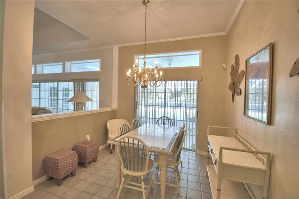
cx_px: 150
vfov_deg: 77.2
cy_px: 100
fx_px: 124
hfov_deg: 100.4
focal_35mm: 15
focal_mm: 10
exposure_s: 1/125
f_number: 4.5
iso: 220
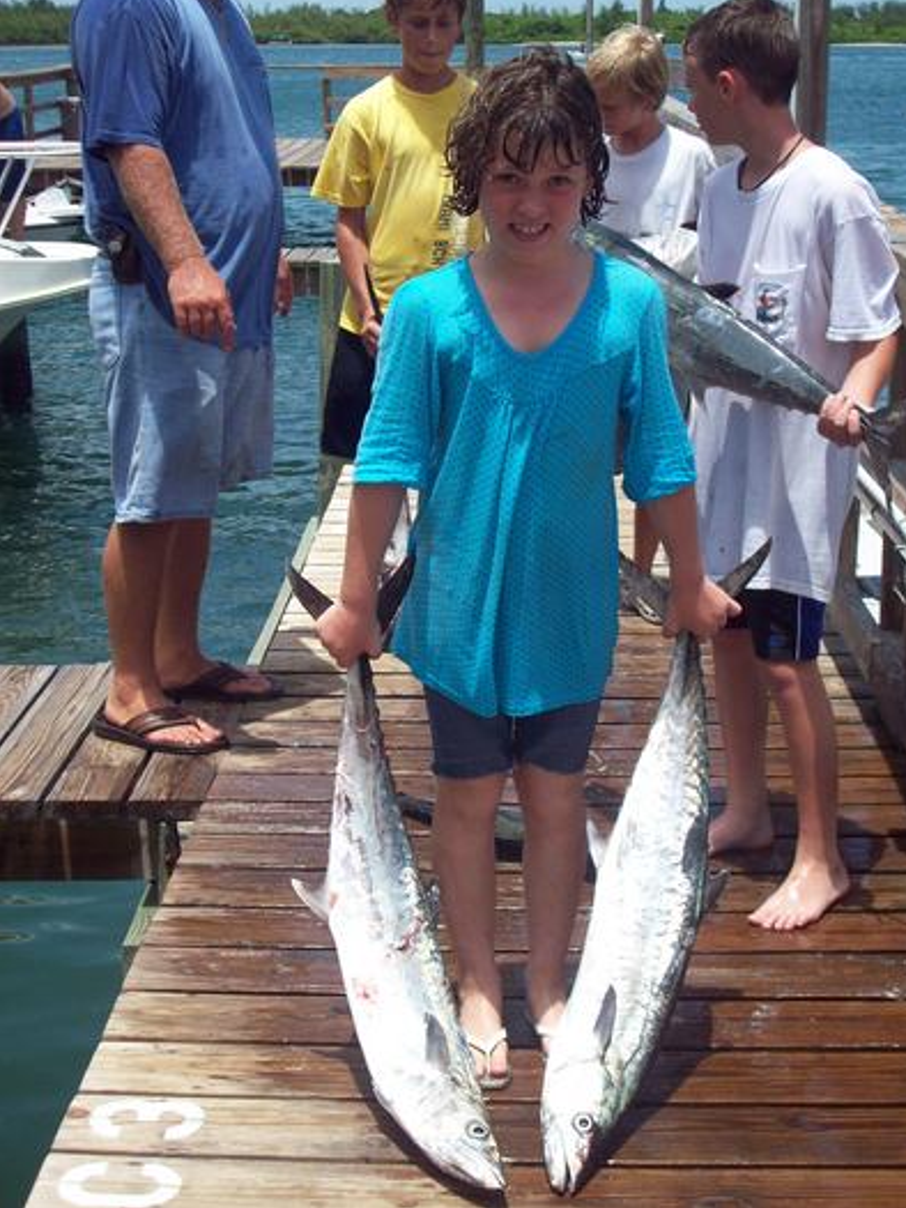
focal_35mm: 65
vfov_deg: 29.8
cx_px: 458
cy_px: 597
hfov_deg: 22.6
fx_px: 2267
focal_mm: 10.7
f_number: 7.6
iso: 80
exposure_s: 1/281
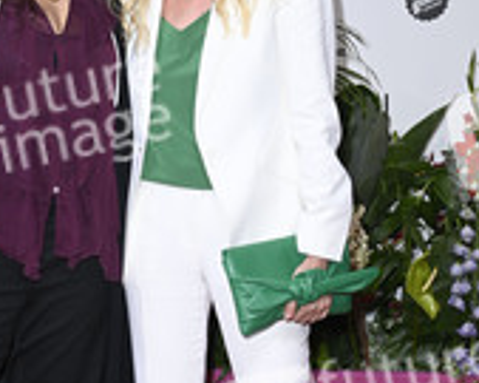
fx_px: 1729
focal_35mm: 122
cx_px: 108
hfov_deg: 15.7
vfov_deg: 12.6
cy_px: 267
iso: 640
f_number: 6.3
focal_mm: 55
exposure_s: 1/250
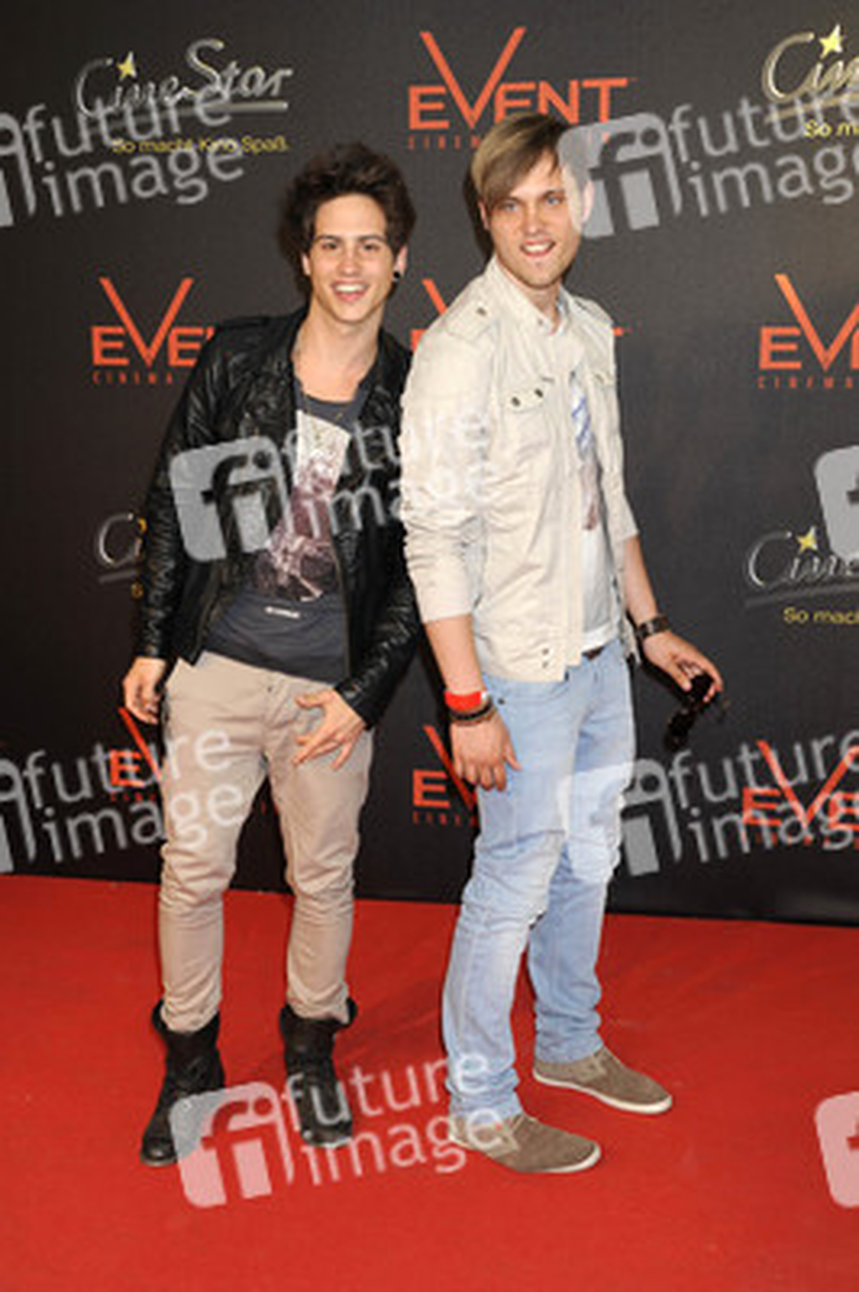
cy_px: 646
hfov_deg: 28.0
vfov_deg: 41.1
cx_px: 430
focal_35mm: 48
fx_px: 1721
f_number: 7.1
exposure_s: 1/200
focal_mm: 48
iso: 400
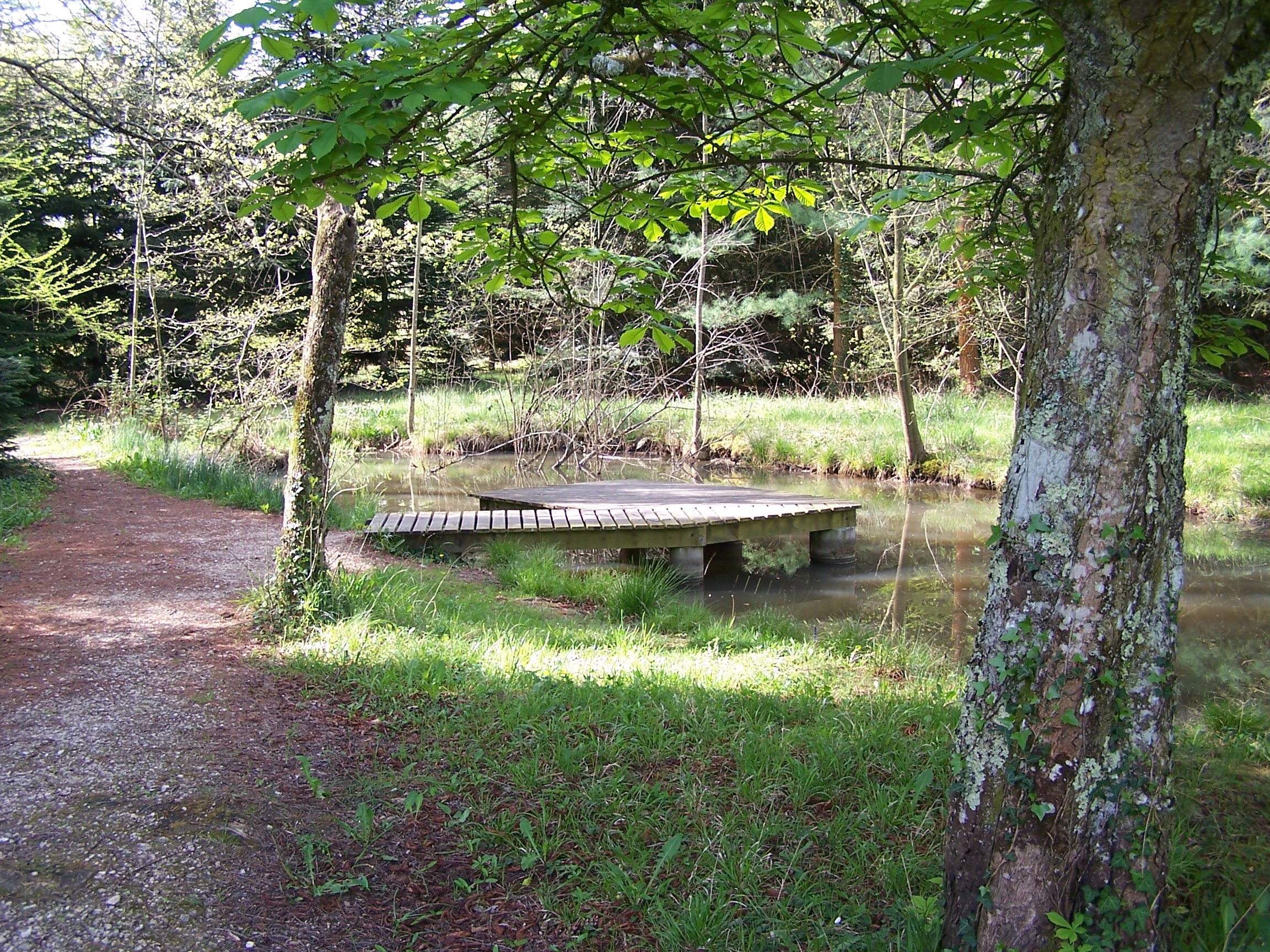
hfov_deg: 49.0
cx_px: 635
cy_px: 476
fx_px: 1394
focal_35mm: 38
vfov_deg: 37.7
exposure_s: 1/60
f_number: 2.8
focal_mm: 6.3
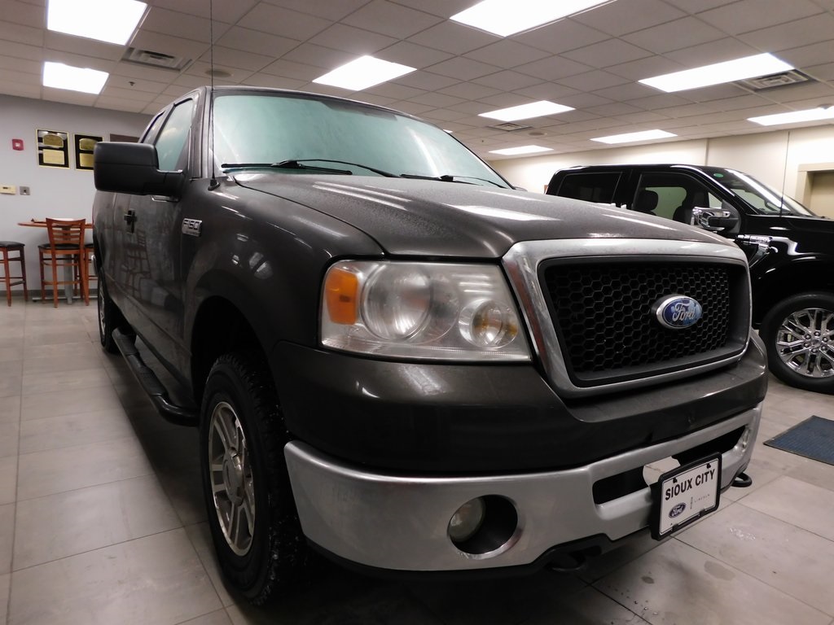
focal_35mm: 23
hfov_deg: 73.9
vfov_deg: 58.9
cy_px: 312
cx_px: 417
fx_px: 554
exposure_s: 1/25
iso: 400
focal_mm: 4
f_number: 3
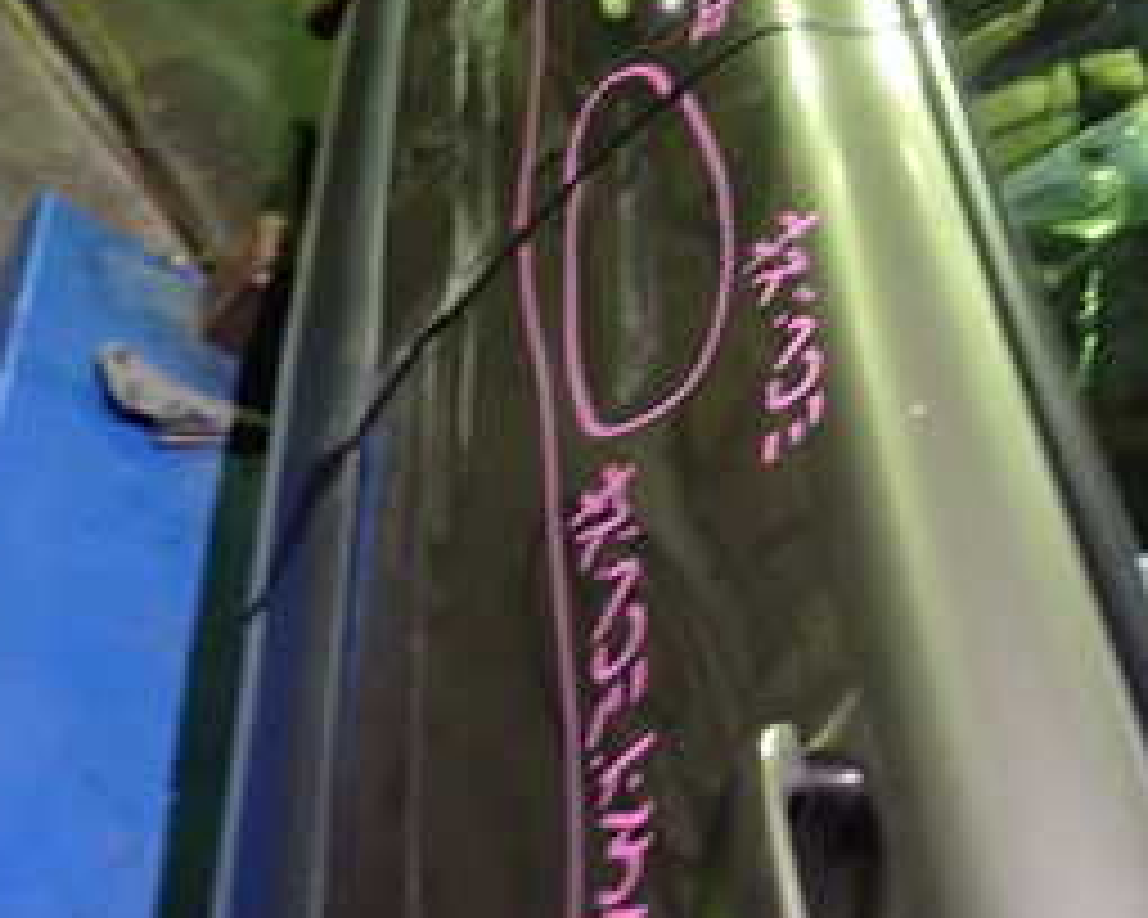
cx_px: 1134
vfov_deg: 22.1
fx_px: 2344
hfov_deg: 26.2
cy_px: 621
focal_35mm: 69
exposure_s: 1/25
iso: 800
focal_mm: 5.4
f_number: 2.3
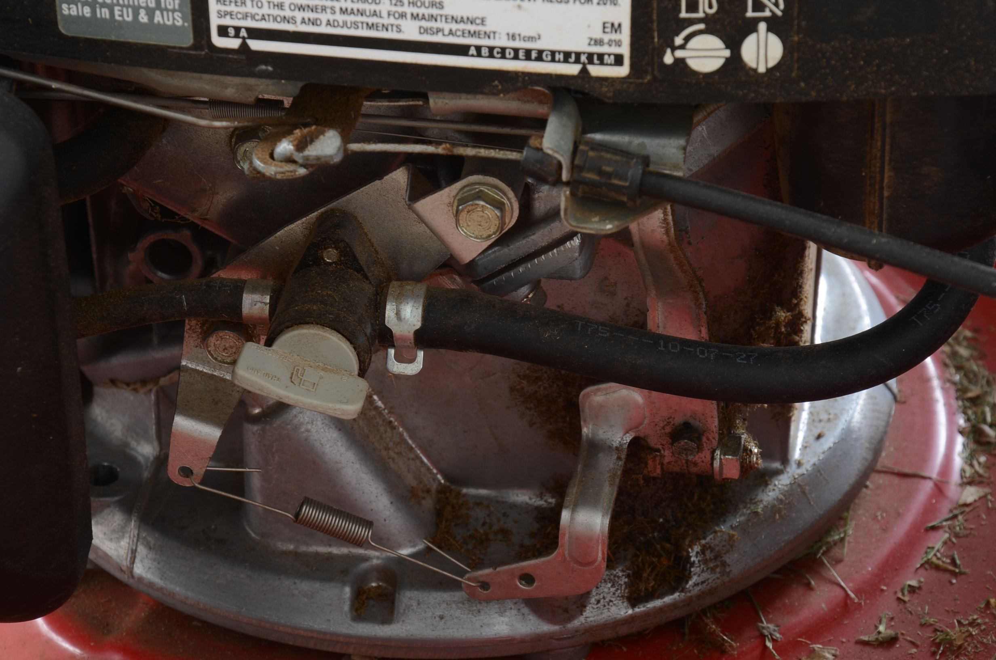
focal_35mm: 158
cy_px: 330
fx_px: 4348
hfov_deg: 13.1
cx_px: 498
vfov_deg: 8.7
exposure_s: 1/160
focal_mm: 105
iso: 125
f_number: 11
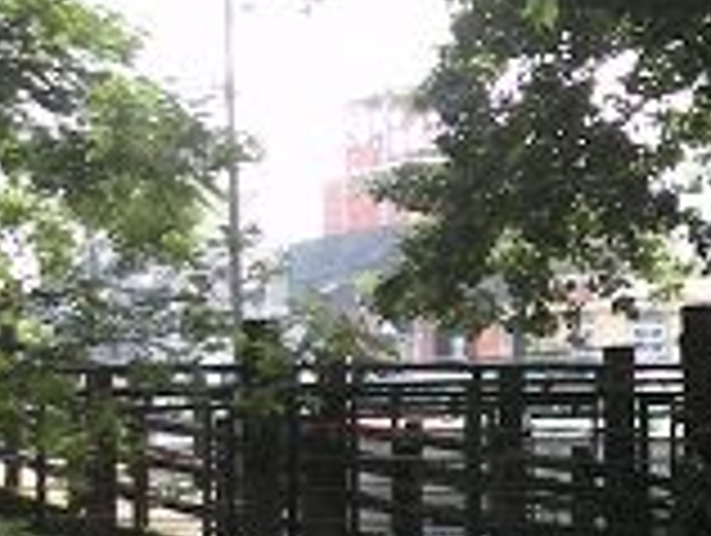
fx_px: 3641
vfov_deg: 8.4
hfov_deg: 11.0
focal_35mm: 177
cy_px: 360
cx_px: 810
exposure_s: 1/152
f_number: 2.8
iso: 50
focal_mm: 5.8
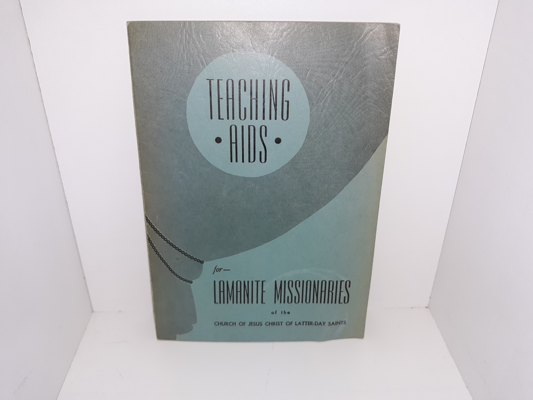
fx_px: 431
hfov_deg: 63.4
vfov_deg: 49.7
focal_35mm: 28
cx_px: 266
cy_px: 200
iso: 40
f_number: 1.7
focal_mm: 3.7
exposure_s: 1/164
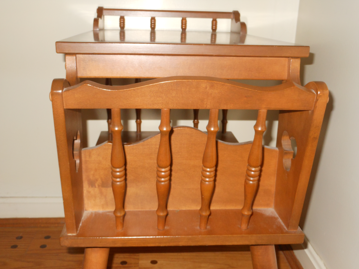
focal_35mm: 39
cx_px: 180
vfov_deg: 36.8
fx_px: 404
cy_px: 134
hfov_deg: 47.9
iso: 200
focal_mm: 6.9
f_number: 4.3
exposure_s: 1/30
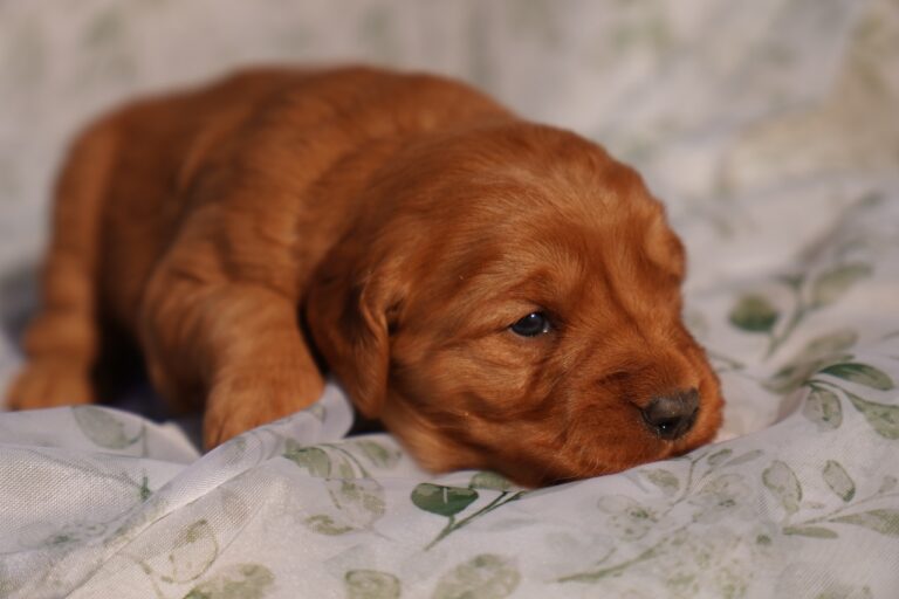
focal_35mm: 105
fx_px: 2622
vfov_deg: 13.0
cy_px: 300
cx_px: 450
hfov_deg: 19.5
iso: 50
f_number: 3.2
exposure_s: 1/3200
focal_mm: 70
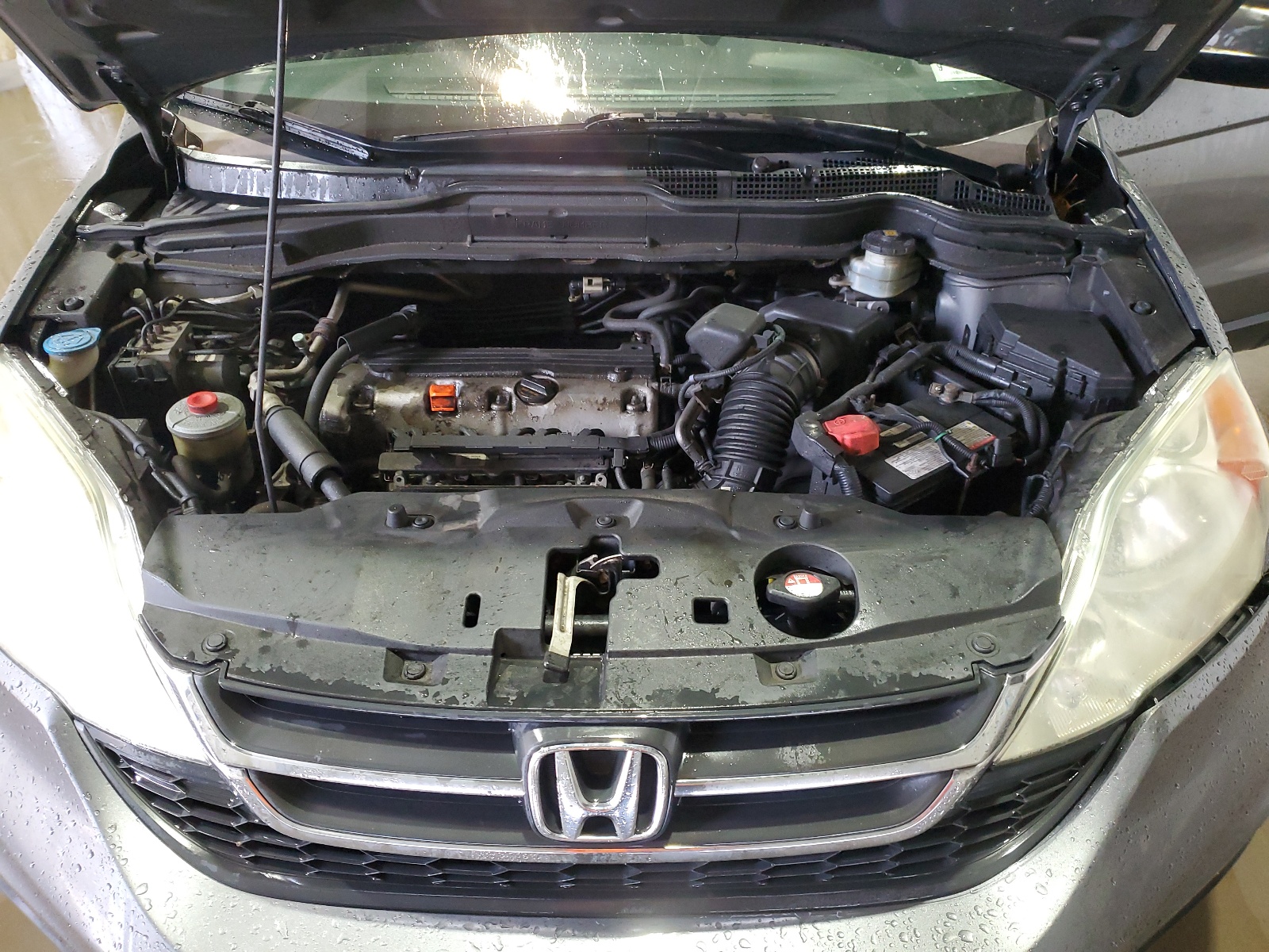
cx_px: 634
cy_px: 476
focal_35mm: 26
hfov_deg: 67.3
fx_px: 953
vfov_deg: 53.1
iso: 238
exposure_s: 1/60.2
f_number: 1.5
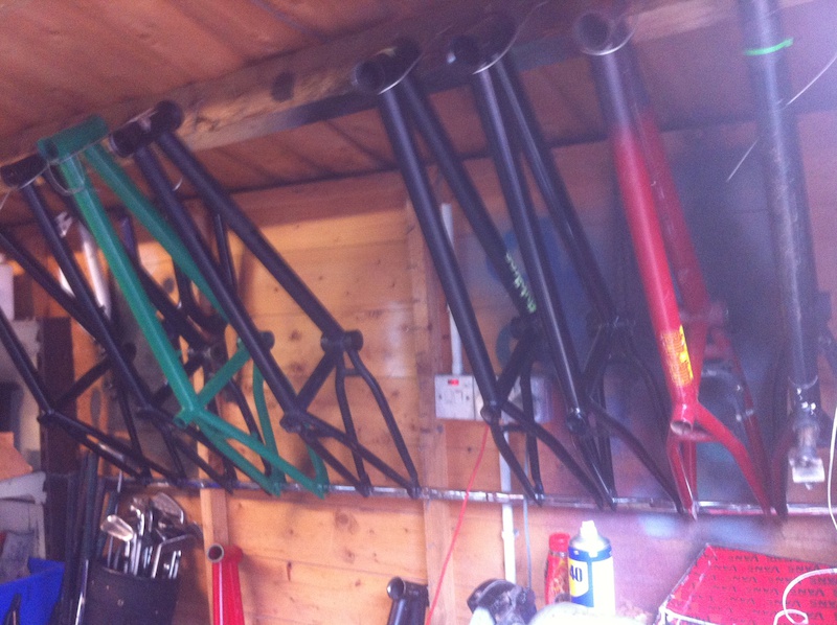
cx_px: 418
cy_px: 312
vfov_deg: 40.6
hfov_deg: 52.7
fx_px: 845
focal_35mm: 35
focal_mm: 3.85
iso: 250
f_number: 2.8
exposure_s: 1/15
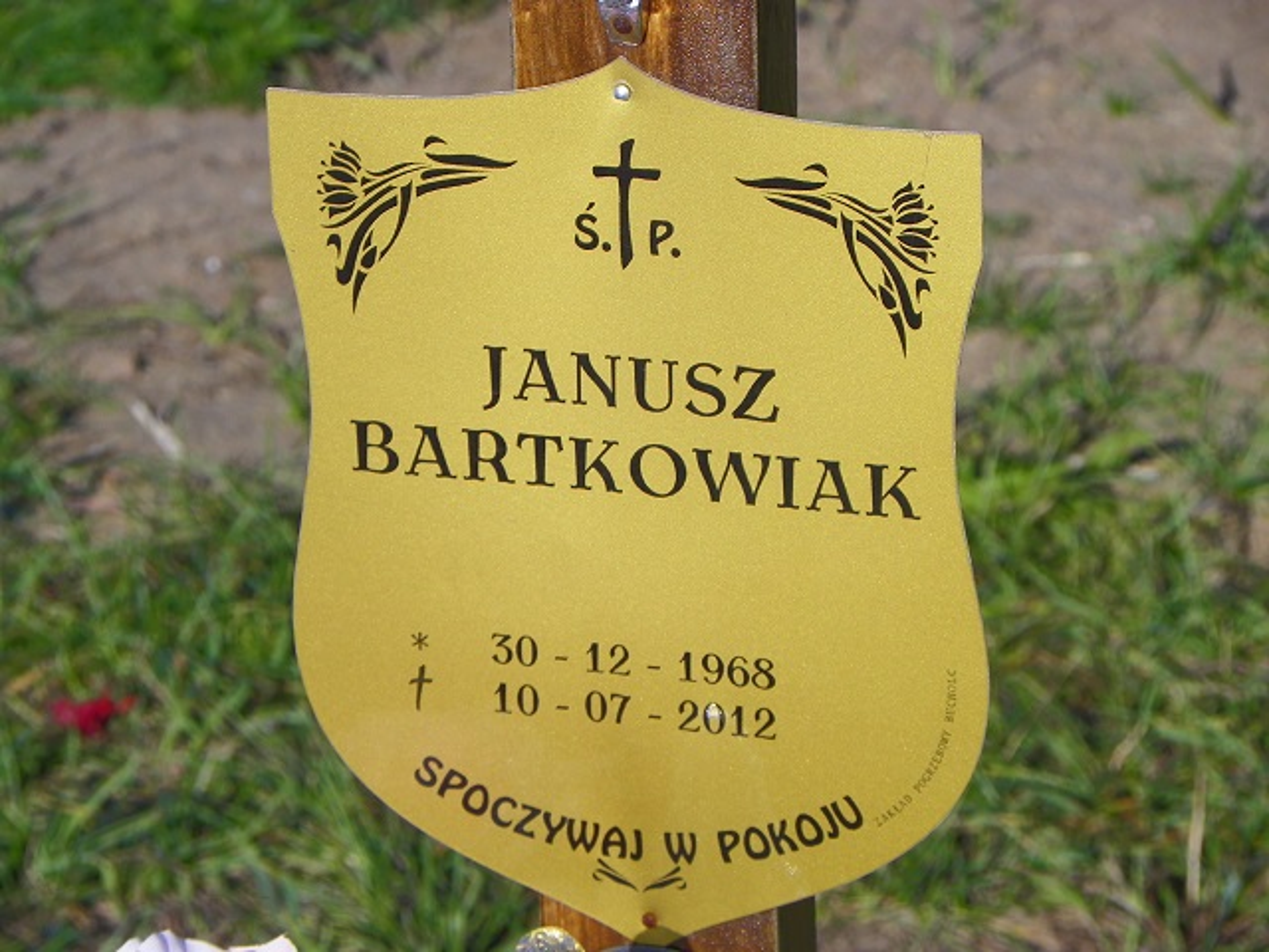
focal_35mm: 220
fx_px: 8065
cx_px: 634
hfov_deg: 9.0
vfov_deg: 6.8
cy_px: 476
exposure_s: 1/400
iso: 64
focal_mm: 39.1
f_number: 5
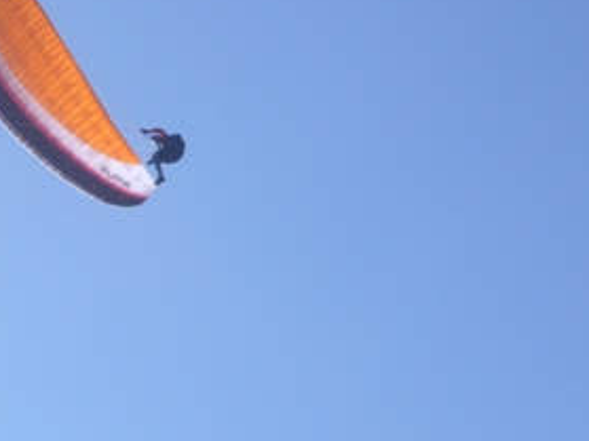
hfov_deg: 10.8
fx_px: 3112
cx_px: 114
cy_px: 60
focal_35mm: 183
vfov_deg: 8.1
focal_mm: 16.8
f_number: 11
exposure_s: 1/125
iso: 80
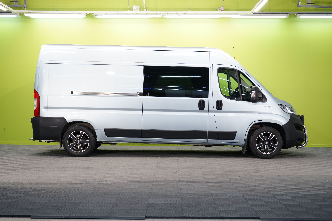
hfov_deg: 33.4
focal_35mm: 60
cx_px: 166
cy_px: 110
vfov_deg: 22.6
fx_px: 553
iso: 400
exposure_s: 1/25
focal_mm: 60
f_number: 5.6
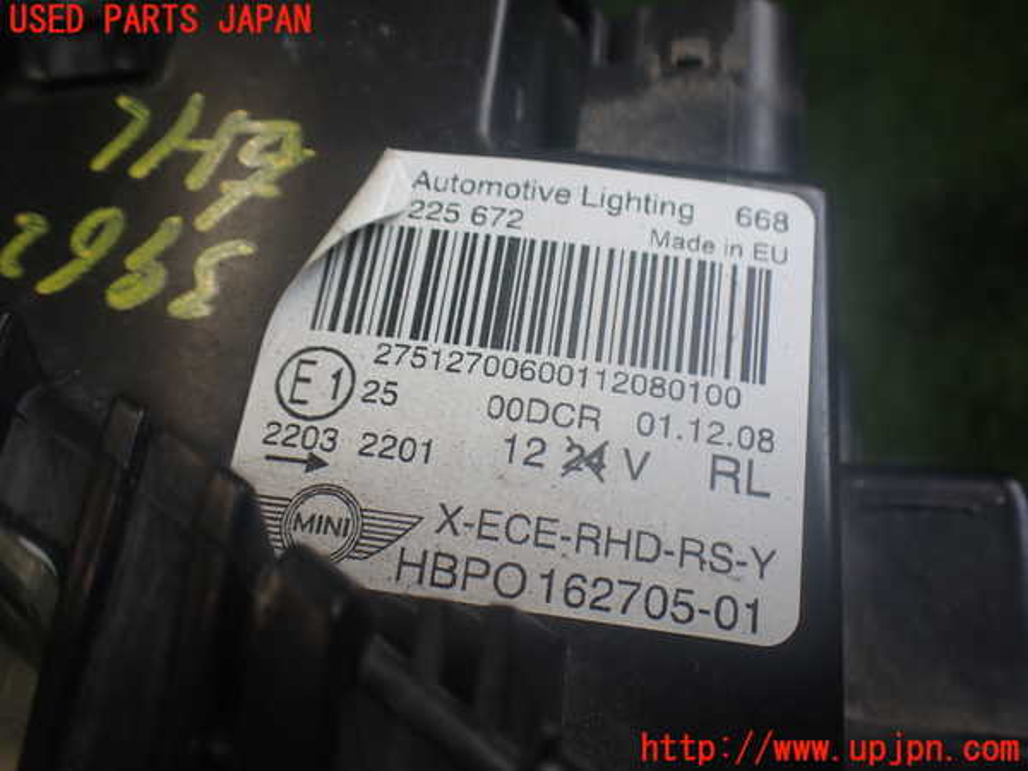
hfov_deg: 60.0
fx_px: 891
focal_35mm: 30
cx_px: 514
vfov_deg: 46.8
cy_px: 386
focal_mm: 5.4
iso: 100
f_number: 2.3
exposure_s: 1/125
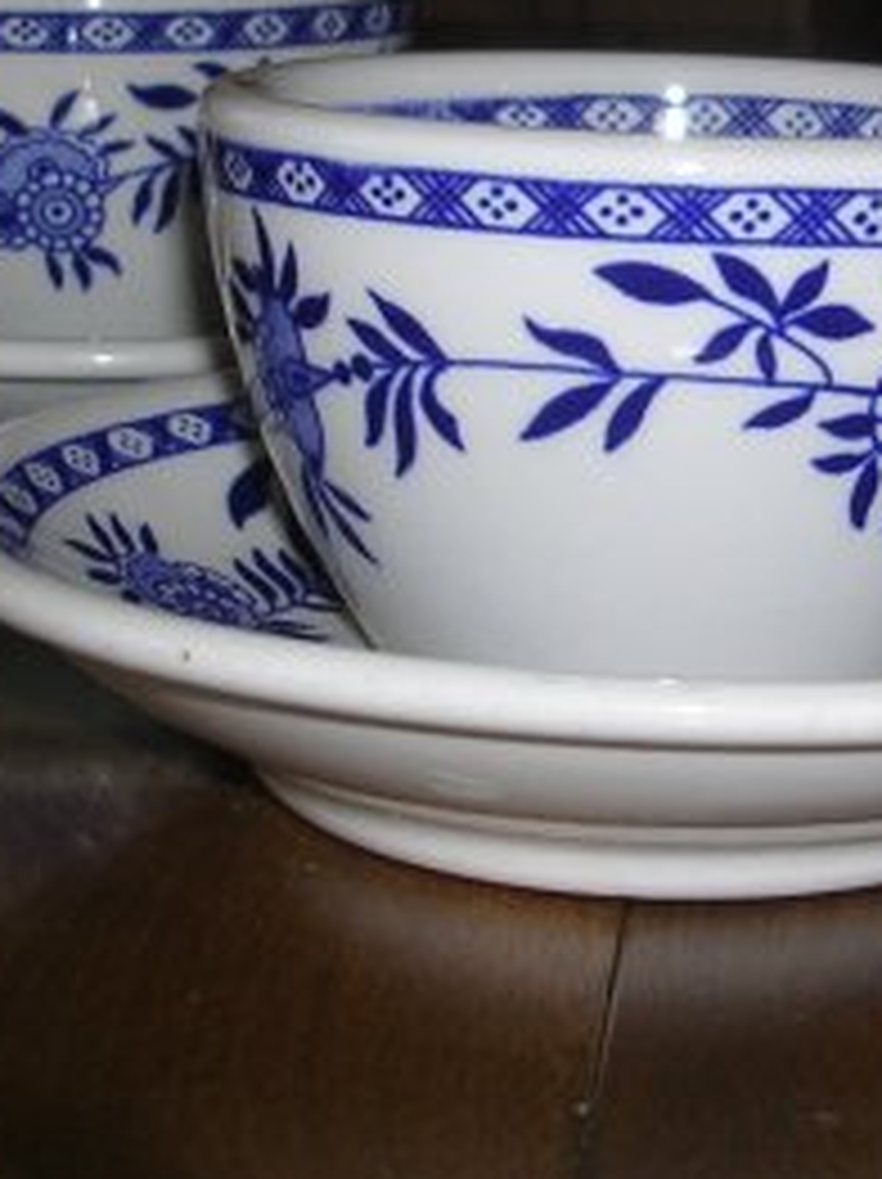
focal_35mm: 93
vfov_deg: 20.9
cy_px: 306
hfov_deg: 15.8
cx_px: 652
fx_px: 3165
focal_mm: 5.8
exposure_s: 1/60.1
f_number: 2.8
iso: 50
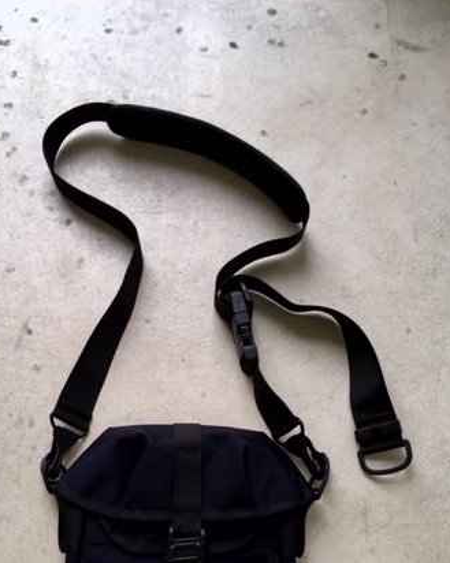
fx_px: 733
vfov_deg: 41.1
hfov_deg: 34.0
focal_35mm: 44
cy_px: 403
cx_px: 179
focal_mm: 4.15
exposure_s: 1/40
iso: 25
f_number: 2.2
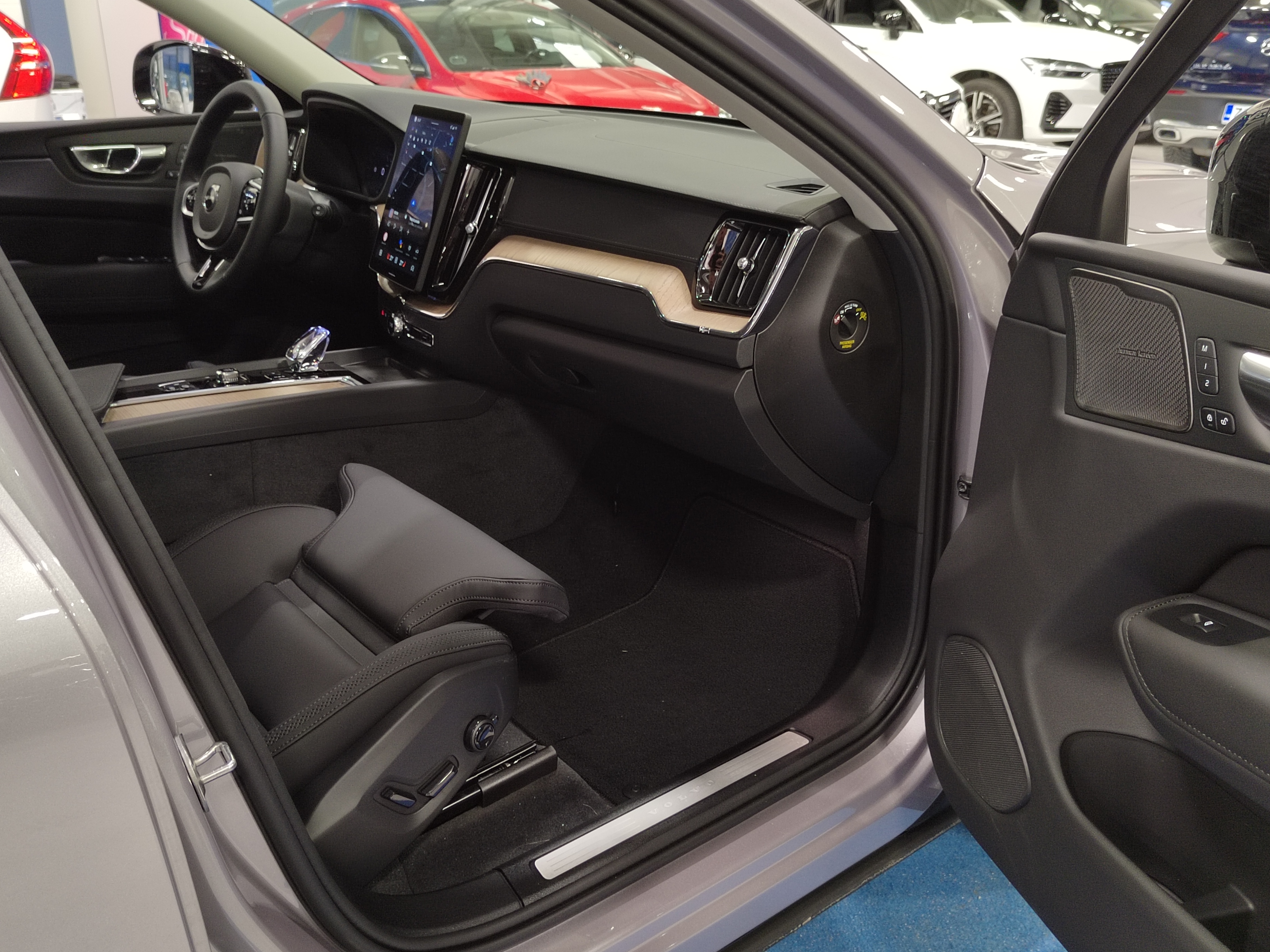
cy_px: 464
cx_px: 642
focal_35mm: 31
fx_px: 1137
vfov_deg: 45.4
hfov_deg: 58.3
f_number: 1.9
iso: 1103
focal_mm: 5.52
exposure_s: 1/50
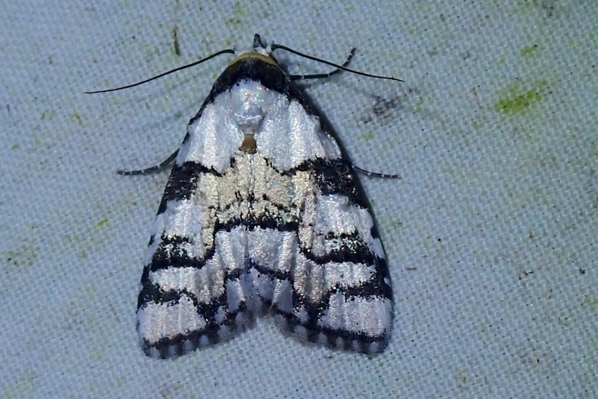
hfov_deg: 15.5
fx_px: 2193
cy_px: 174
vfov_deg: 10.4
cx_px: 267
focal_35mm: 132
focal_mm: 18
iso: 100
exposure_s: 1/400
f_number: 18
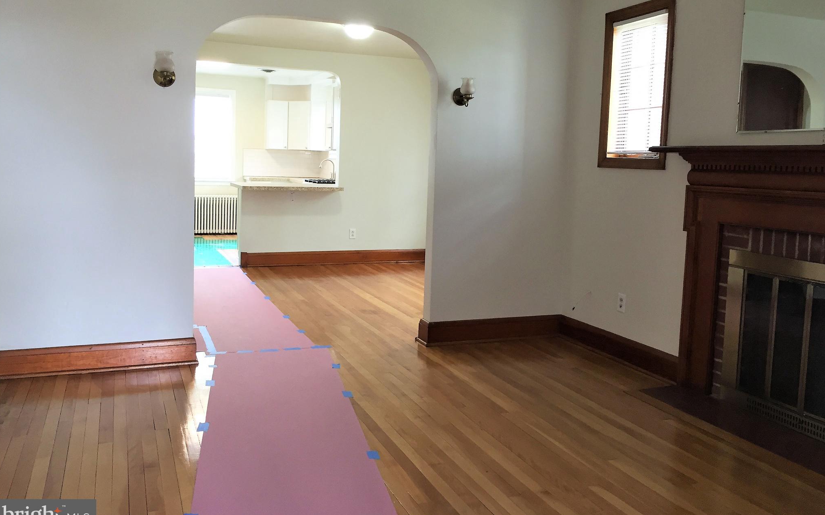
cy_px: 221
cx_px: 411
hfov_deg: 61.2
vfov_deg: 40.5
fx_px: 697
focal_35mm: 31
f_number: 2.2
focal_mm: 4.15
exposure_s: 1/30
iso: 64
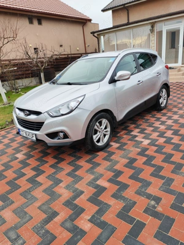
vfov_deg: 65.3
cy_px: 122
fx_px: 191
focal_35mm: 27
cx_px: 92
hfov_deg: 51.4
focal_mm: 6.12
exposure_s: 1/310
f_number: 1.9
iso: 50
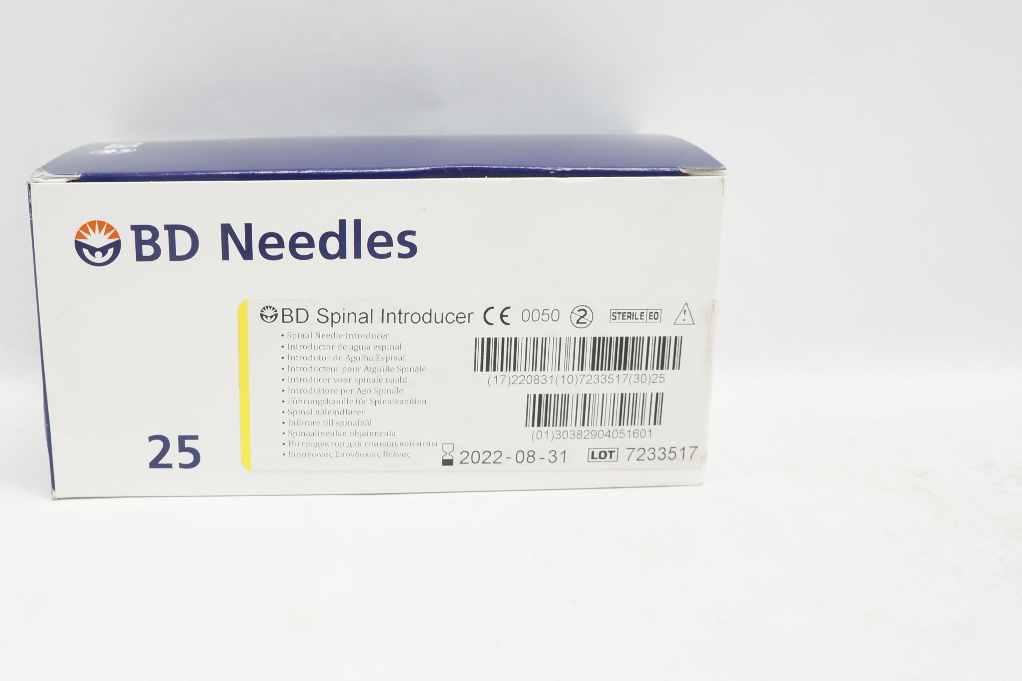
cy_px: 324
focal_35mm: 38
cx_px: 372
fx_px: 1079
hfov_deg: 50.1
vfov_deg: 35.0
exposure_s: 1/20
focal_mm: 18
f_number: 7.1
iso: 200
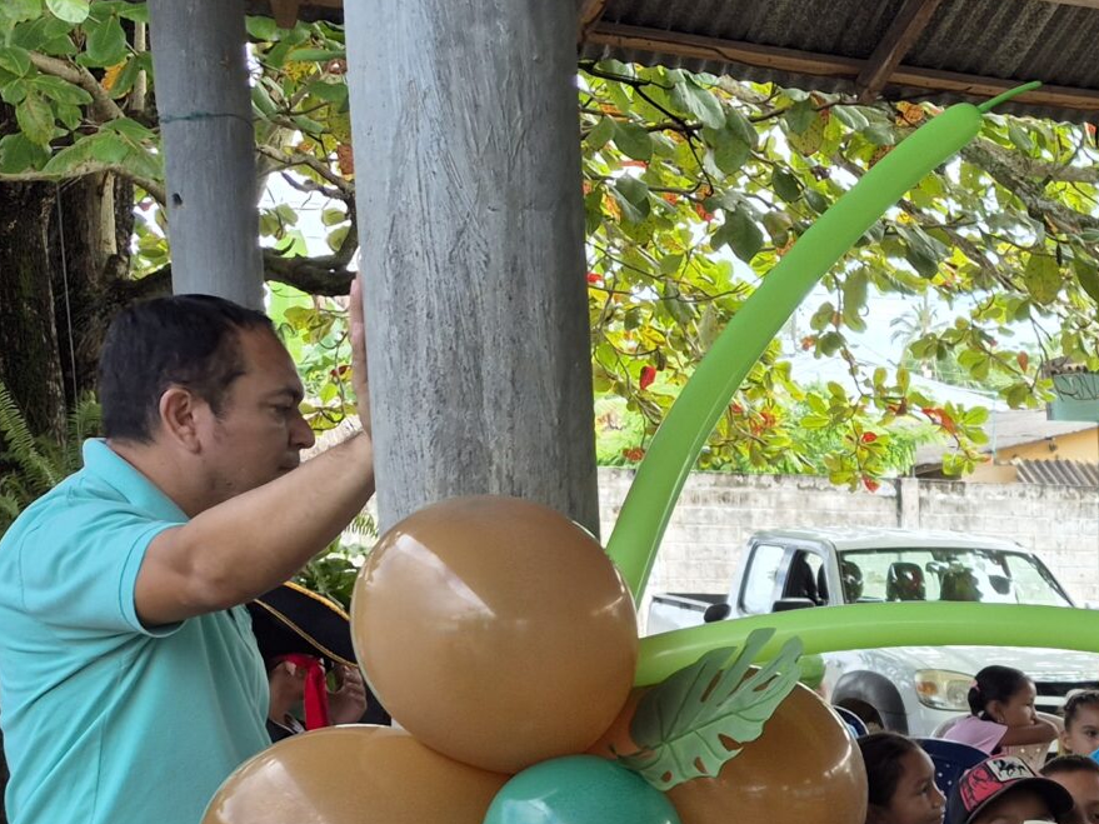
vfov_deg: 20.9
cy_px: 890
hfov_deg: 25.2
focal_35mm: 67
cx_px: 1417
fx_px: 2127
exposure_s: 1/197
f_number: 1.8
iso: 25
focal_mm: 5.4
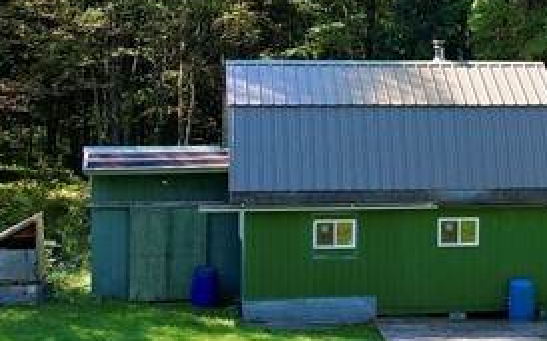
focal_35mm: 89
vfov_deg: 14.6
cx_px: 461
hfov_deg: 22.9
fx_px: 1326
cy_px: 124
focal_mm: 8.38
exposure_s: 1/400
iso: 100
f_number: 2.8
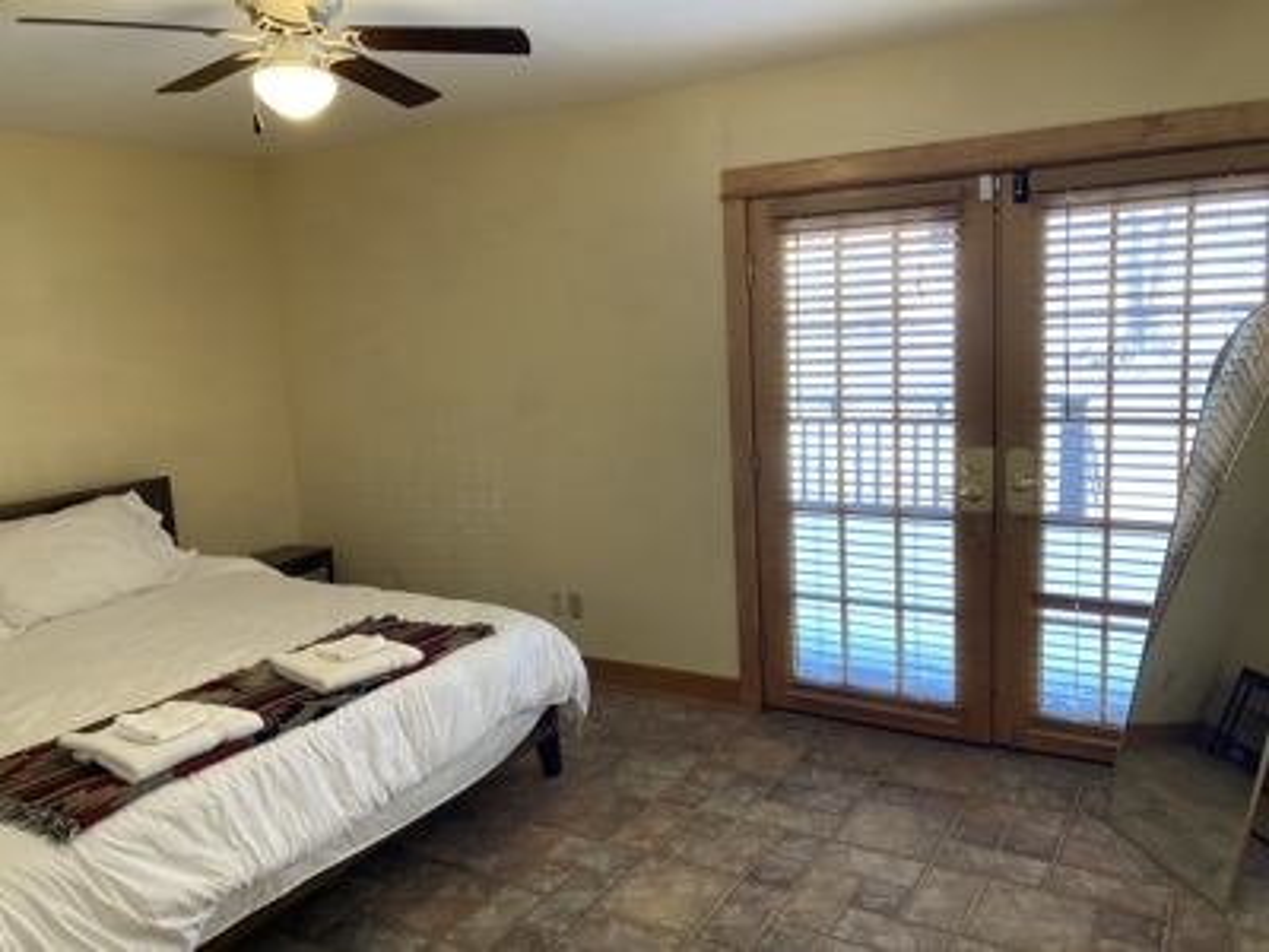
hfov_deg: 63.4
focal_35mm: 28
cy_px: 476
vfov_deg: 49.7
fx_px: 1026
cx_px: 634
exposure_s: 1/60
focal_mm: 3.99
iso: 64
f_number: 1.8
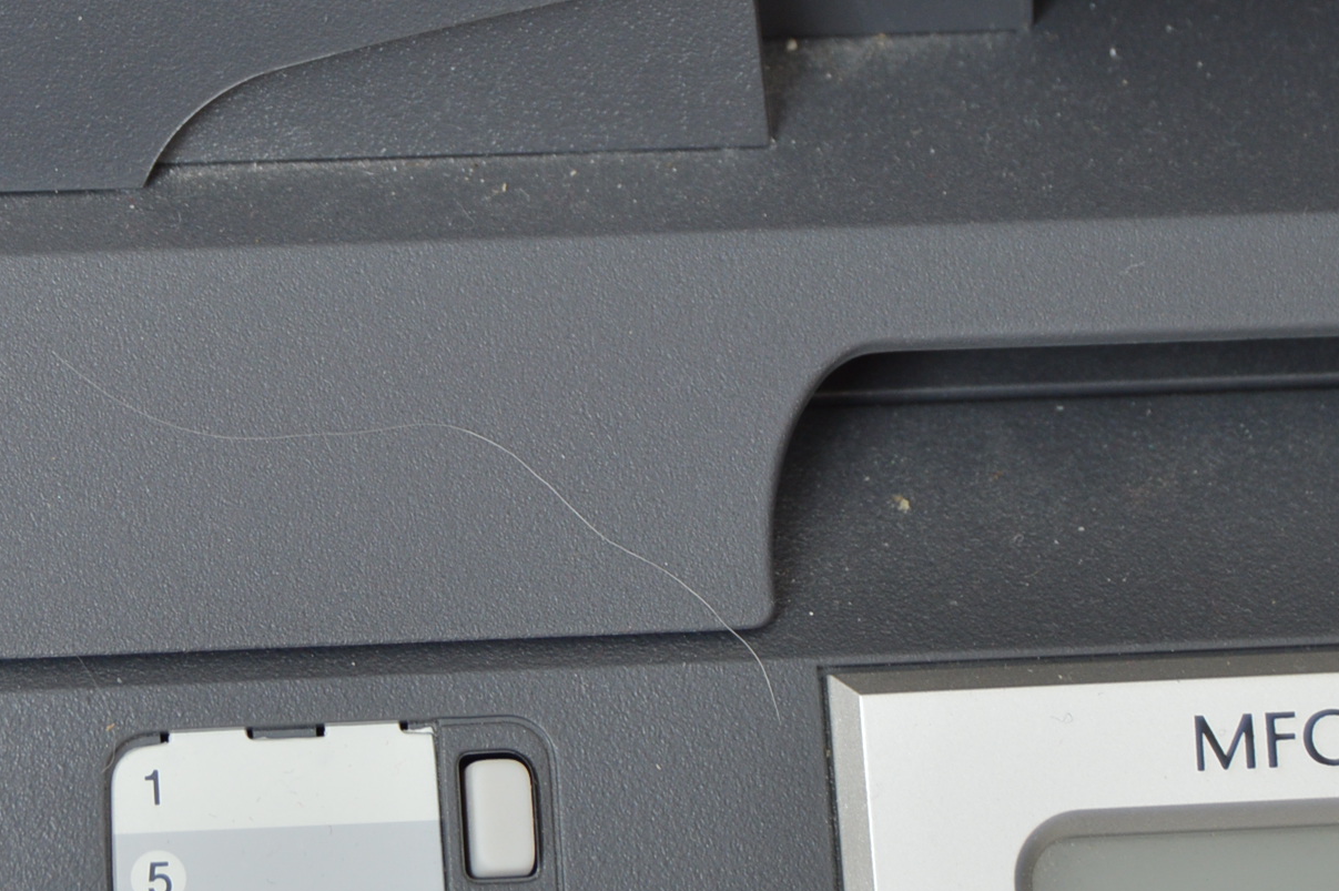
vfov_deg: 9.6
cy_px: 71
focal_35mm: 142
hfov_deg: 14.3
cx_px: 193
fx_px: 5278
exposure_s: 1/160
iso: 200
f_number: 4.8
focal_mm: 38
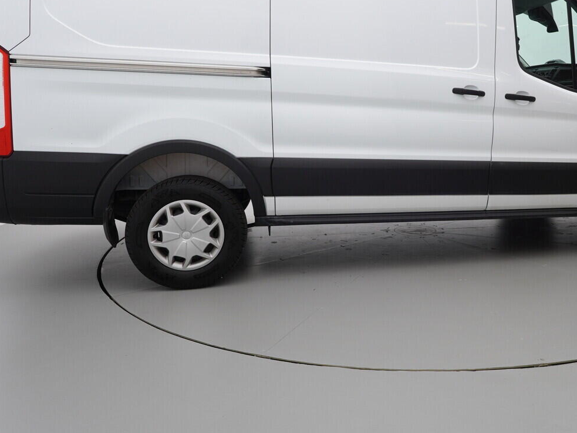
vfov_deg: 44.3
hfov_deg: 55.6
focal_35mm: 32
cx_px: 401
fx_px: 528
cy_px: 171
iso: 200
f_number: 5.6
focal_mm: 15
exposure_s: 1/80
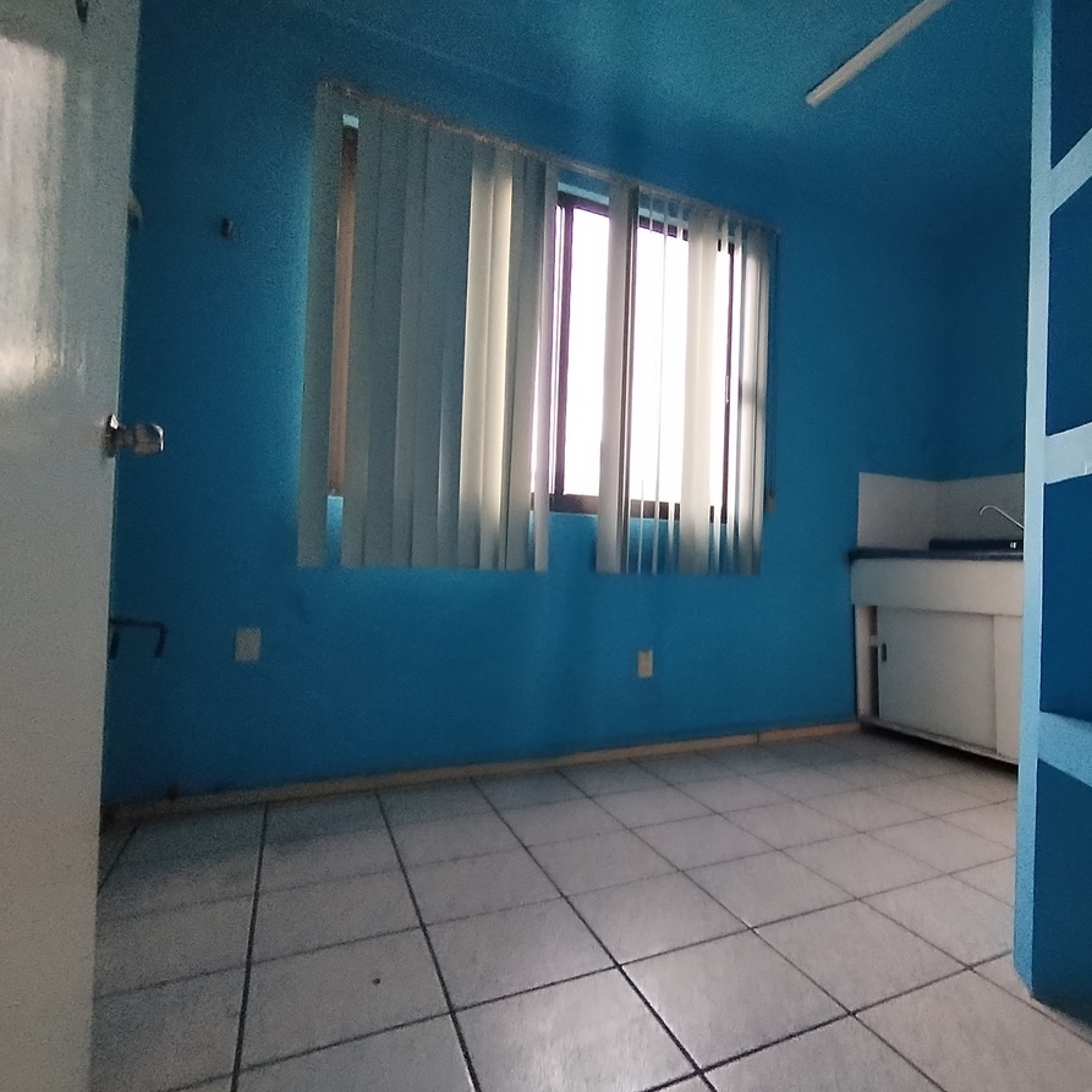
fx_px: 678
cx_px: 684
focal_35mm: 19
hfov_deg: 76.3
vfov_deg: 77.7
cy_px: 547
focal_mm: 1.42
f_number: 2.2
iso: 435
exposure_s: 1/50
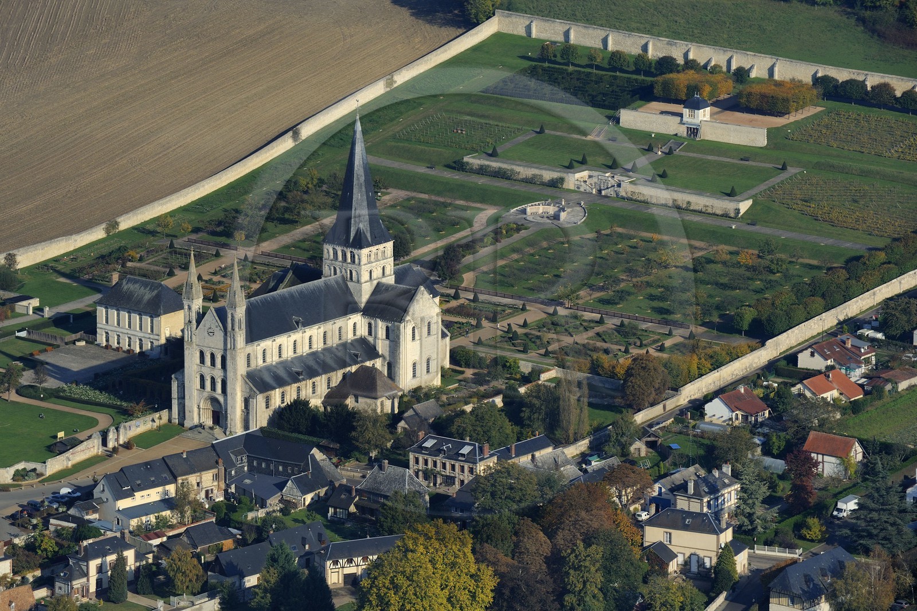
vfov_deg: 6.9
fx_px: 5093
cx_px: 458
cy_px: 306
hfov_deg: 10.3
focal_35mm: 200
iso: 400
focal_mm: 200
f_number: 11
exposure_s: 1/800
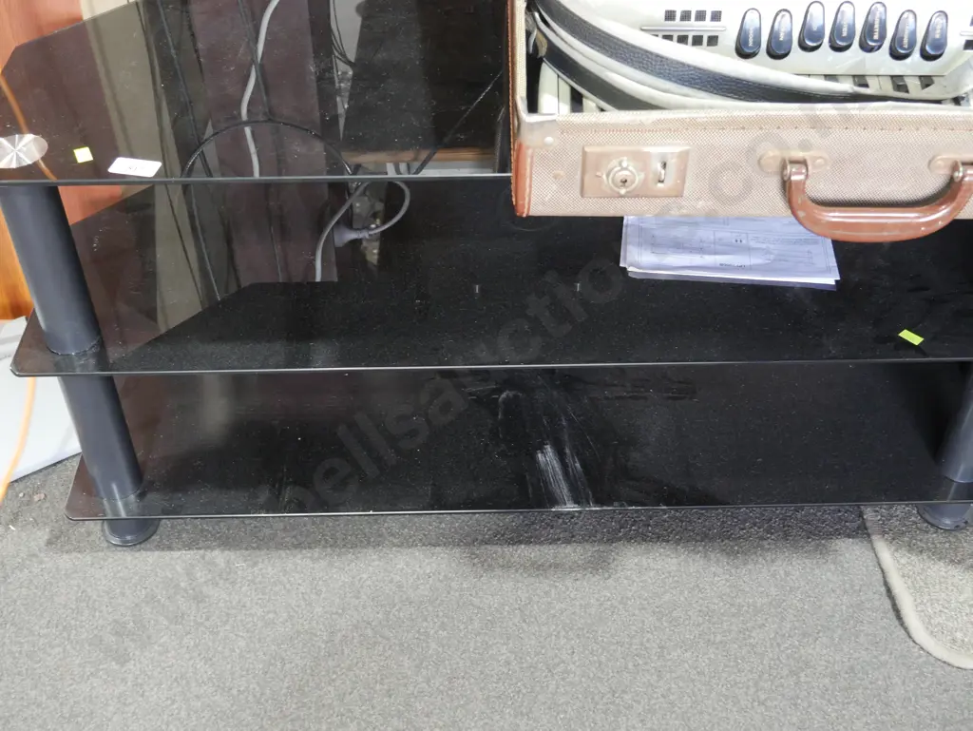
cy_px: 366
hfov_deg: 44.8
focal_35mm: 42
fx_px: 1181
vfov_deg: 34.4
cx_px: 486
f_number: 4.6
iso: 1600
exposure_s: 1/60
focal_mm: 21
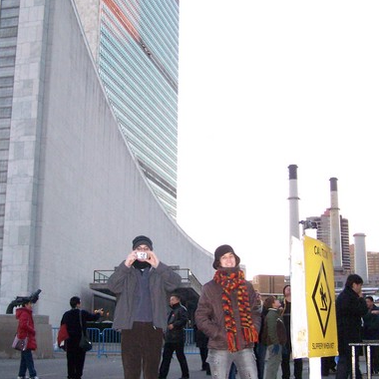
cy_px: 185
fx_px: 657
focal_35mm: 53
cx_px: 174
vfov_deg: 32.2
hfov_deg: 32.2
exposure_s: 1/100
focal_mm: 6.3
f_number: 2.8
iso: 400
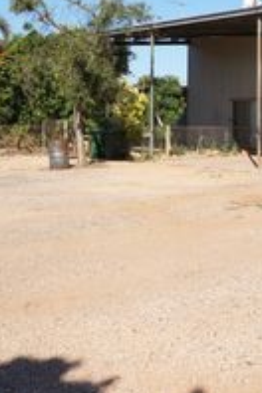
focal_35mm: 57
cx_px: 240
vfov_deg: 34.3
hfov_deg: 23.1
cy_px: 94
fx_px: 622
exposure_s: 1/160
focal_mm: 16
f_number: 9
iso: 100
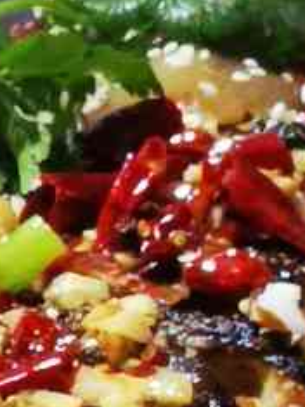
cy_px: 359
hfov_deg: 3.0
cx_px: 80
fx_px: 5844
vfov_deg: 4.0
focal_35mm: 497
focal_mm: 3.95
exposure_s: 1/25
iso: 400
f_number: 2.4
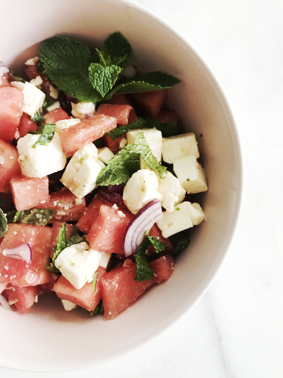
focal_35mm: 28
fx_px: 305
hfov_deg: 49.7
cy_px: 189
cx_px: 142
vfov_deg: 63.4
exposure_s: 1/17
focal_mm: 3.99
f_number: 1.8
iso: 40
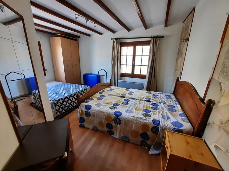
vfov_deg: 89.9
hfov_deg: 106.2
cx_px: 114
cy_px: 86
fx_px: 86
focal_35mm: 13
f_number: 2.2
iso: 160
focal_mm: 1.74
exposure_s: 1/33
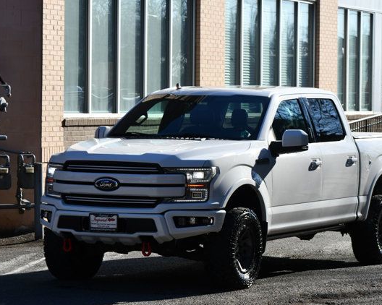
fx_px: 1582
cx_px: 221
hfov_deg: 13.8
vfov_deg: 11.0
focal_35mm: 140
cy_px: 154
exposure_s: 1/250
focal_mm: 82
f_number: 8
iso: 125
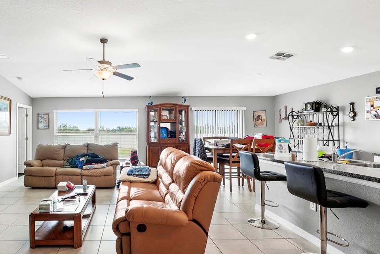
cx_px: 124
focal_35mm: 20
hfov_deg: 80.9
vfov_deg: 62.0
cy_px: 129
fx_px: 211
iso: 400
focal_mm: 12
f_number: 8
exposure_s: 1/1.67
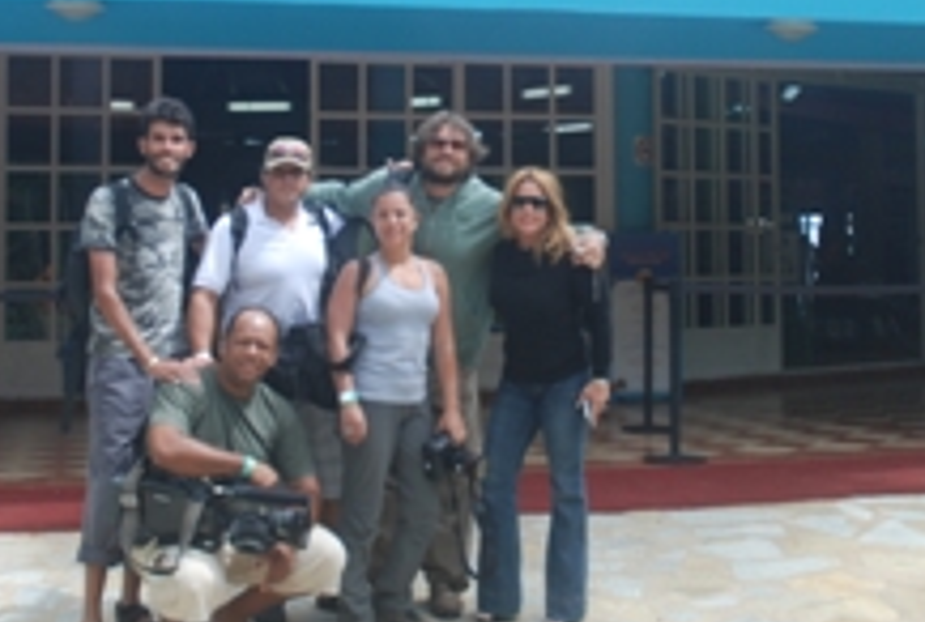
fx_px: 1752
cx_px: 499
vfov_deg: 20.0
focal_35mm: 68
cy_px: 170
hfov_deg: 29.6
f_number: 6.3
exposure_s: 1/160
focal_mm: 22
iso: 100
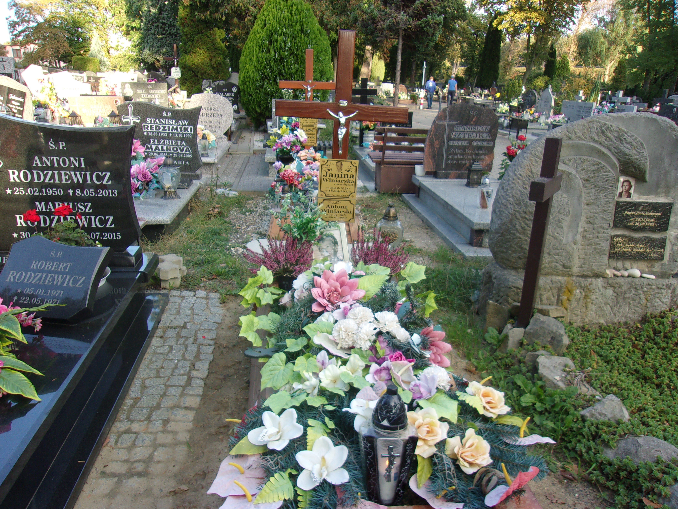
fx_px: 529
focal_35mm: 27
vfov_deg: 51.4
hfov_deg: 65.3
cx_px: 339
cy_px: 254
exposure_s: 1/110
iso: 80
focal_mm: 4.9
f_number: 3
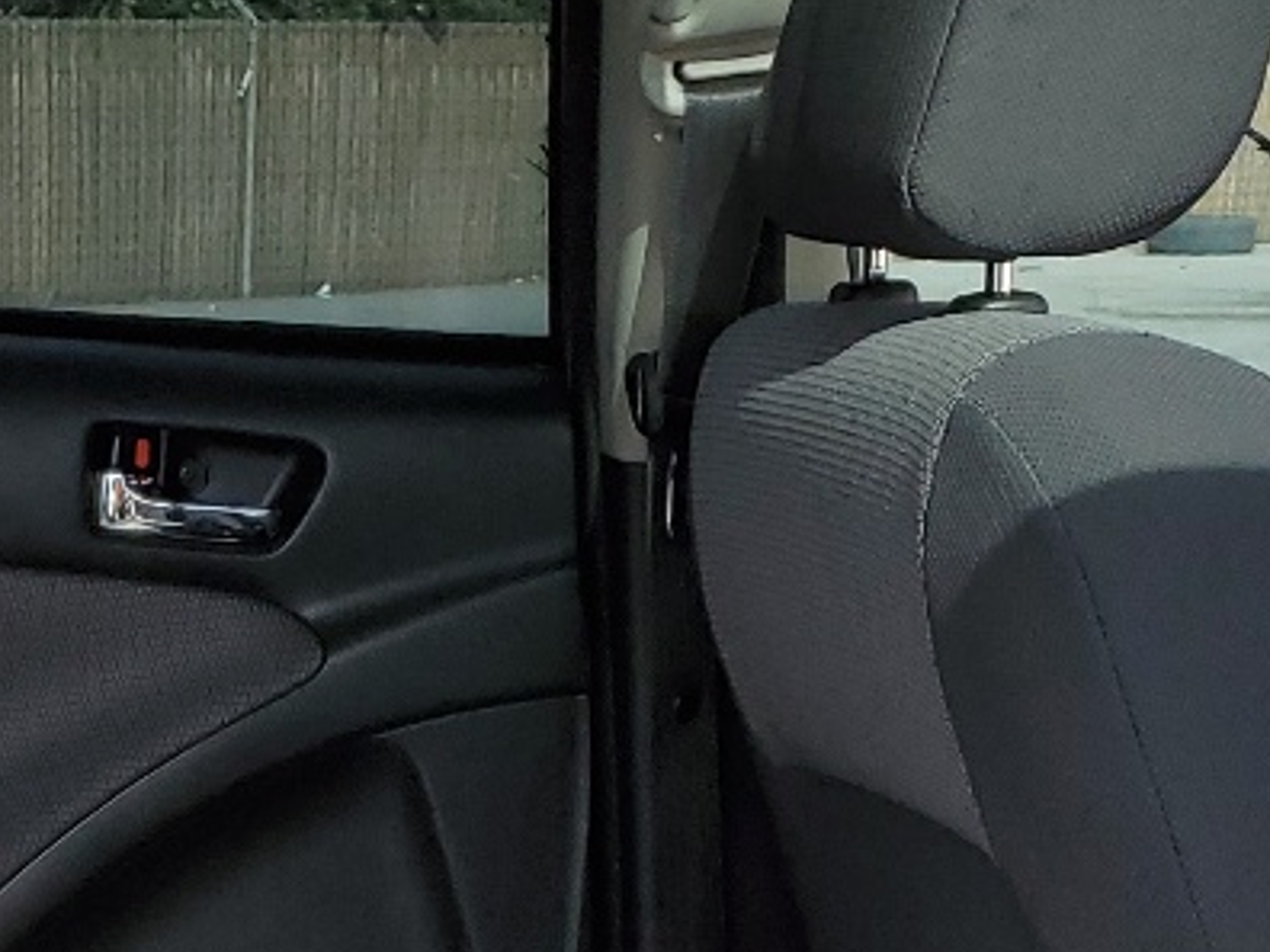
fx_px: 3852
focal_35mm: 105
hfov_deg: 18.3
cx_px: 26
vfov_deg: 12.7
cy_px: 1792
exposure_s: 1/909
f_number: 1.5
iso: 50
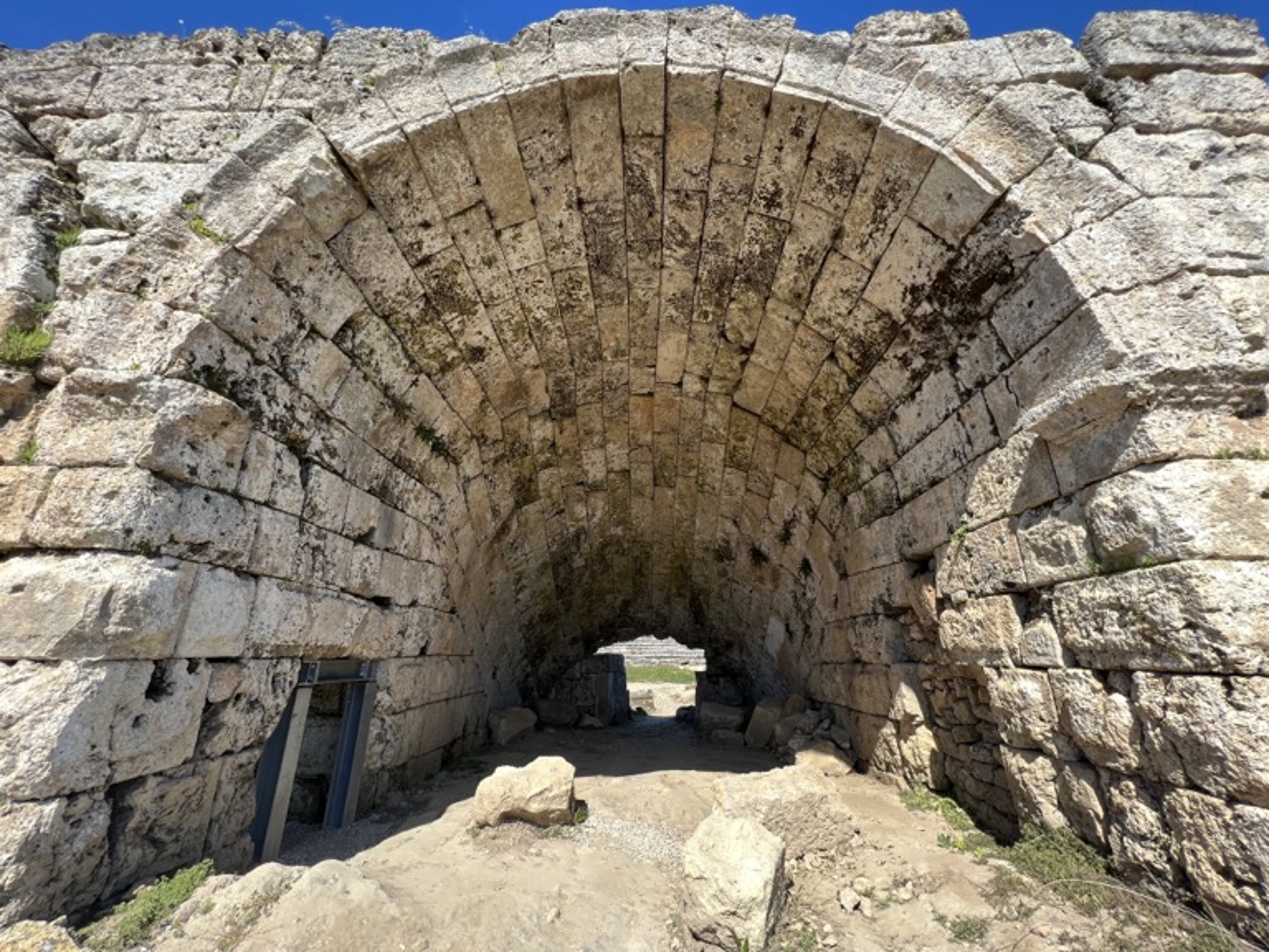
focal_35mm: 13
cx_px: 634
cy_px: 476
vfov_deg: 89.9
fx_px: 477
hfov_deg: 106.2
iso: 32
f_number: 1.8
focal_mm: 1.6
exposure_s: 1/331
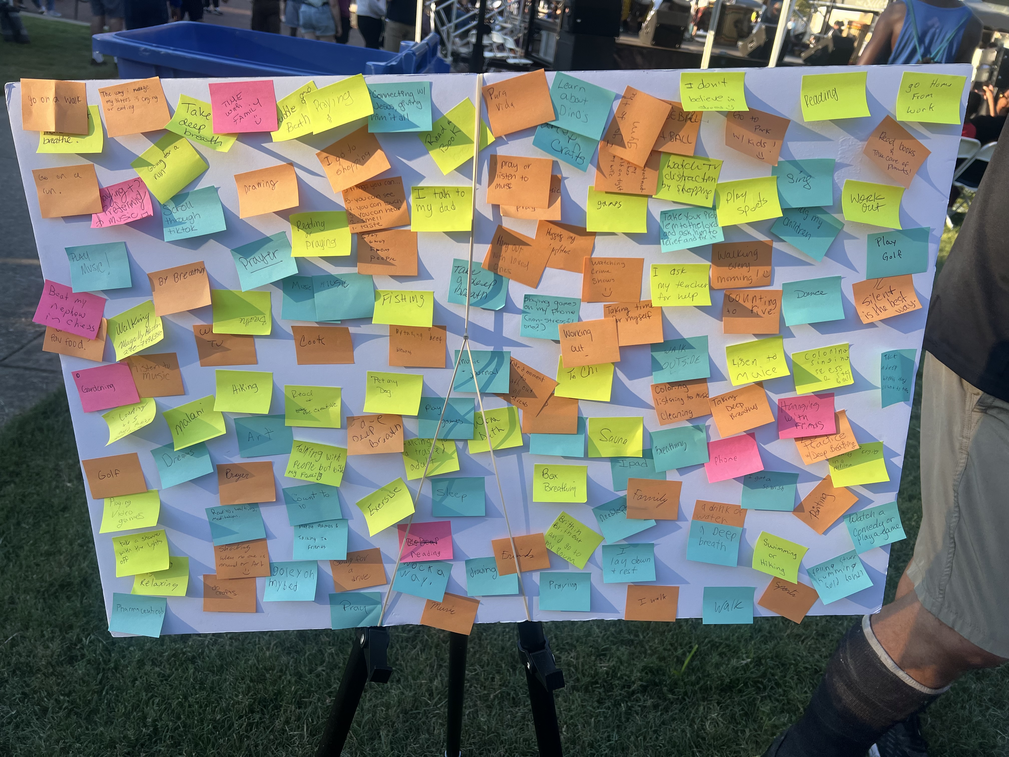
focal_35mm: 26
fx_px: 758
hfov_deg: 67.3
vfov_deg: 53.1
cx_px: 504
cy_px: 378
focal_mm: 5.7
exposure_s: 1/902
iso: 50
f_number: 1.5
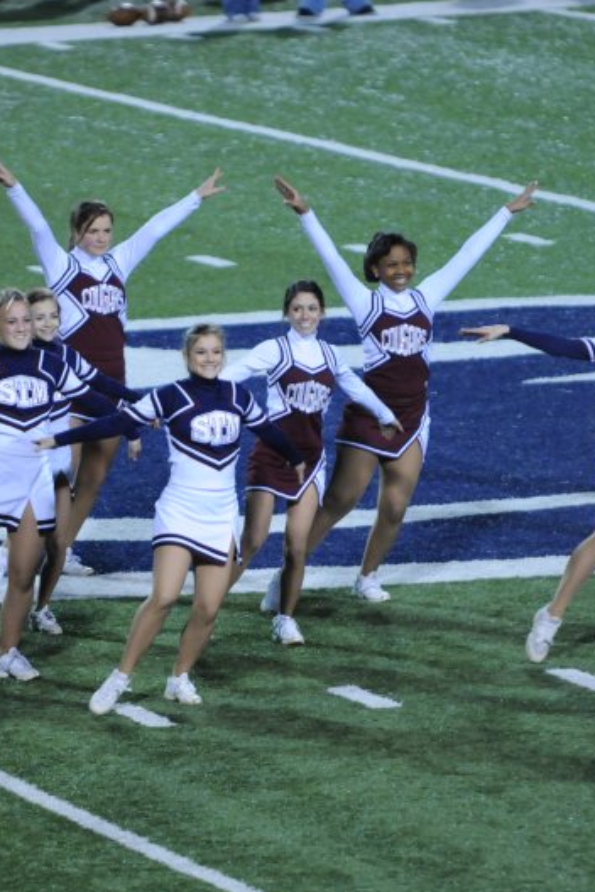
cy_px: 447
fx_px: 11255
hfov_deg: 3.0
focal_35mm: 454
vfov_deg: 4.5
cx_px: 255
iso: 1600
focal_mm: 200
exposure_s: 1/160
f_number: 2.8
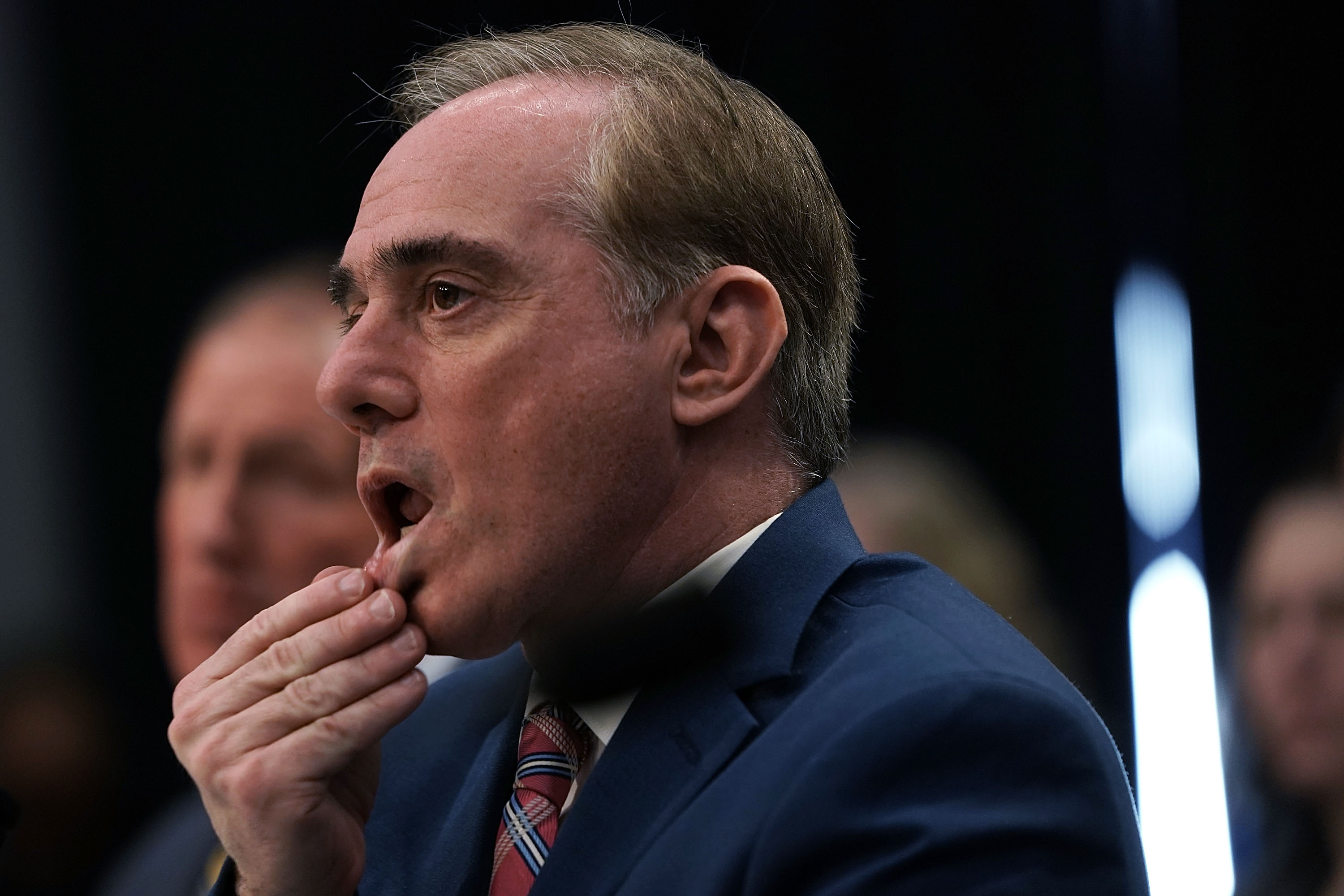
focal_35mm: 200
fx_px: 7466
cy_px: 448
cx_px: 672
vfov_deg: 6.9
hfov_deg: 10.3
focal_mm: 200
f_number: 2.8
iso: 1600
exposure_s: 1/400
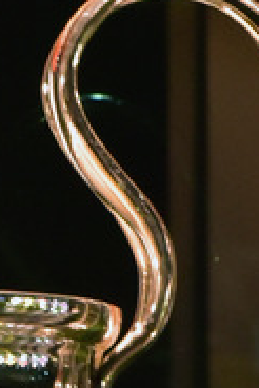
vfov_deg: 3.7
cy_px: 723
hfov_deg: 2.5
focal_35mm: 555
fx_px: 5978
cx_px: -91
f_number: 10
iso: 3200
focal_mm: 78
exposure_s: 1/50
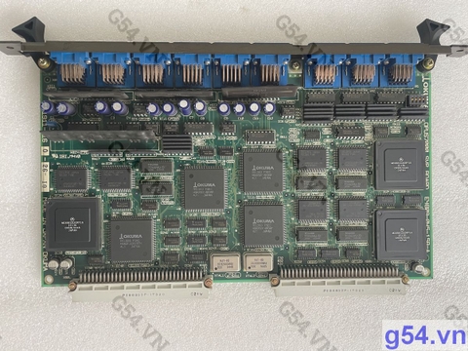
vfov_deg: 53.1
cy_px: 176
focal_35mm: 26
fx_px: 352
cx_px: 234
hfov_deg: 67.3
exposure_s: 1/60
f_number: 1.6
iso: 200
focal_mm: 4.2
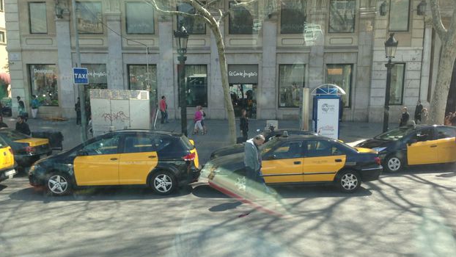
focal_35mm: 37
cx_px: 222
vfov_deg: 31.9
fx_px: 447
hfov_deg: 54.0
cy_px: 159
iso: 50
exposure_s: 1/343
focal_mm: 4.13
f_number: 2.4
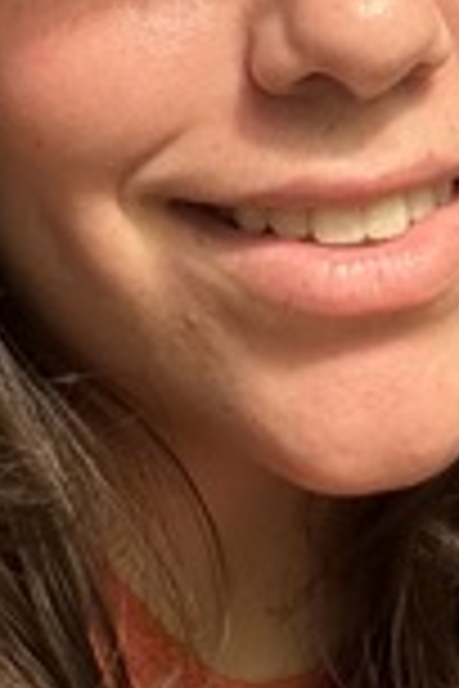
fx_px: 1951
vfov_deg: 18.9
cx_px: 268
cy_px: -148
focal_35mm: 102
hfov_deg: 13.4
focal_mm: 2.69
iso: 320
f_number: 1.9
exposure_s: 1/30
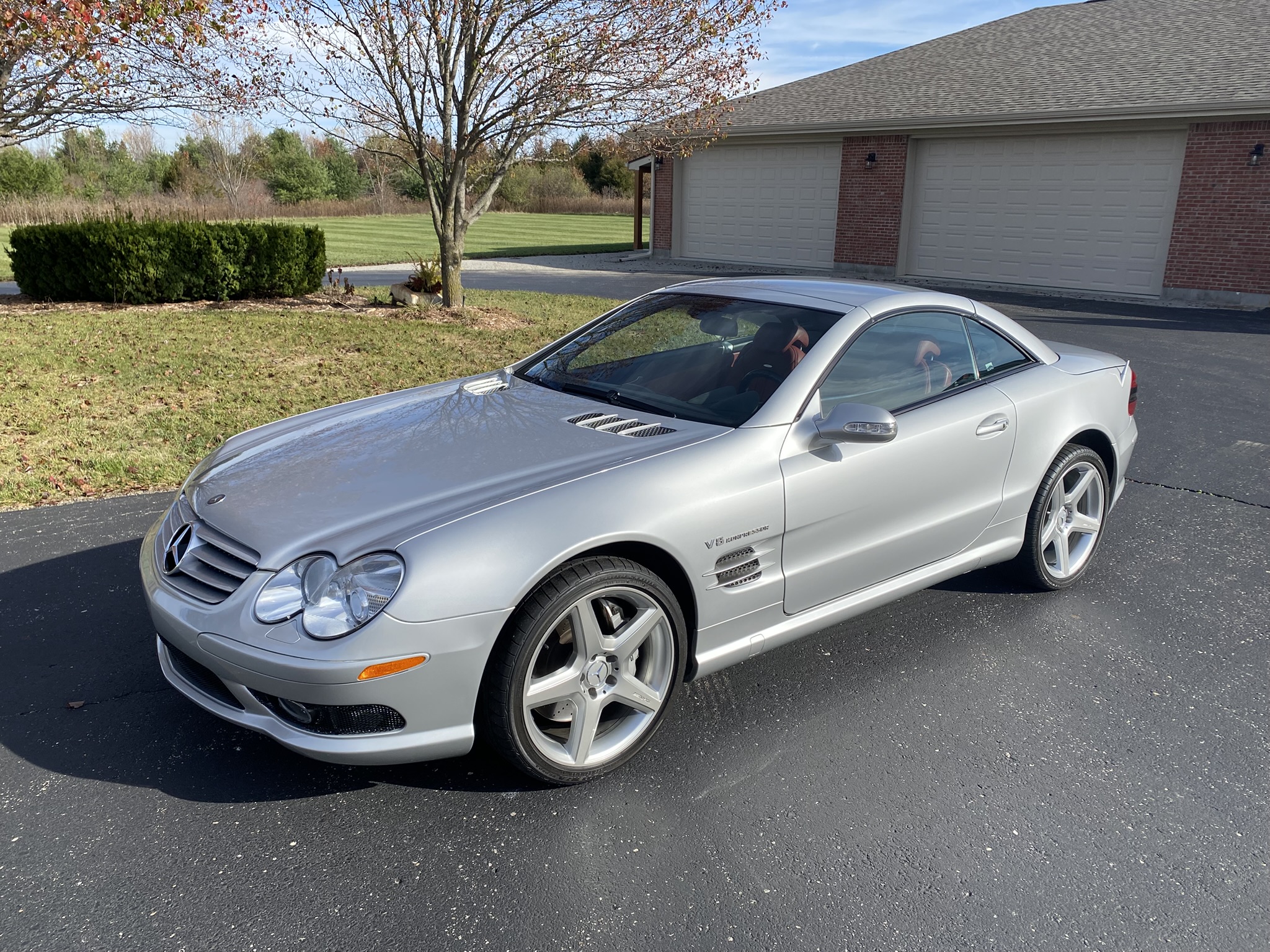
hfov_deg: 67.3
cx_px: 635
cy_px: 476
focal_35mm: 26
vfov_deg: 53.1
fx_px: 954
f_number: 1.8
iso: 32
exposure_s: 1/2688
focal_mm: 4.25
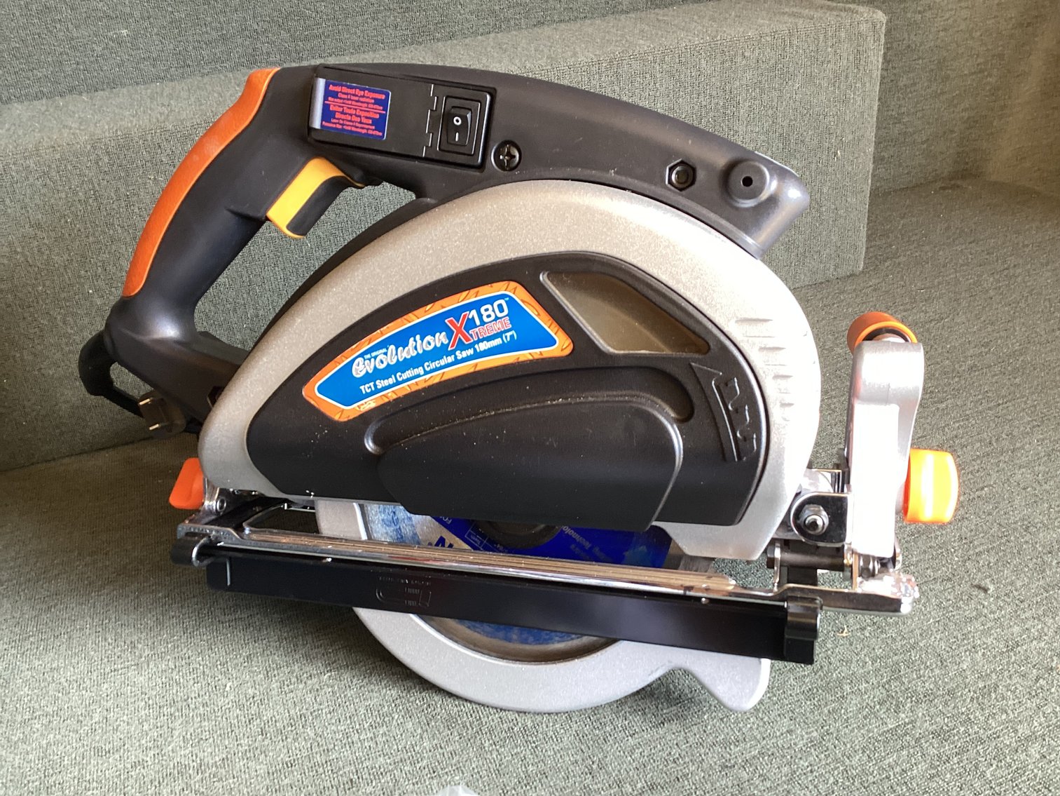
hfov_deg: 58.3
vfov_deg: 45.4
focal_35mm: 31
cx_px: 530
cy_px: 398
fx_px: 949
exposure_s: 1/50
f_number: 2.4
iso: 100
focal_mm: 3.3
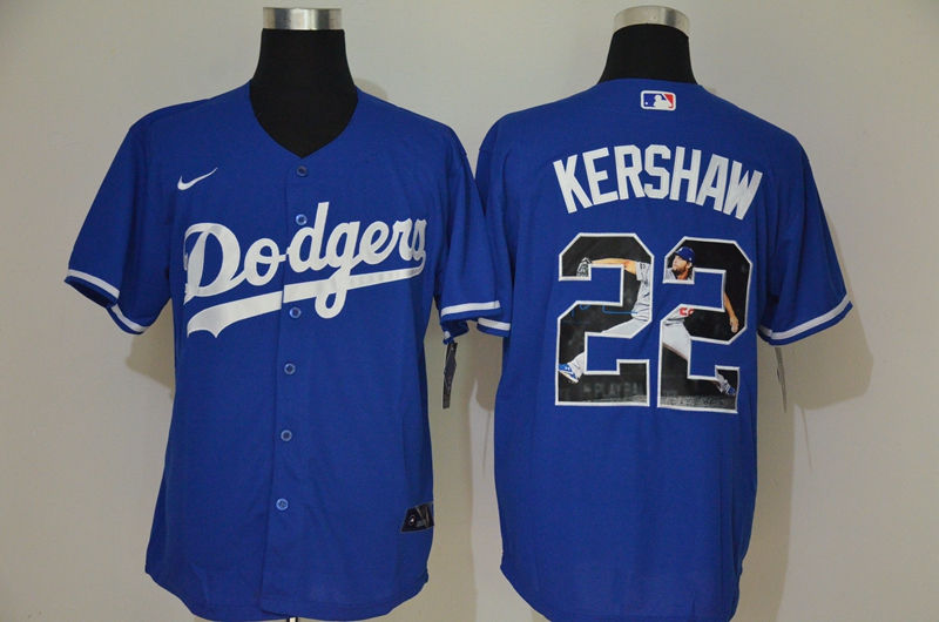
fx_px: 1952
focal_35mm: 75
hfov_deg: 27.0
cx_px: 470
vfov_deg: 18.1
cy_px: 311
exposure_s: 1/50
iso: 4000
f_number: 4.8
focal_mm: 50
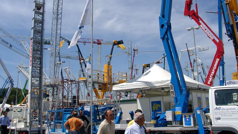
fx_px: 240
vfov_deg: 31.0
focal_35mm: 38
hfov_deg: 52.8
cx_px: 117
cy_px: 44
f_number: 5.6
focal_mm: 7.13
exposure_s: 1/688
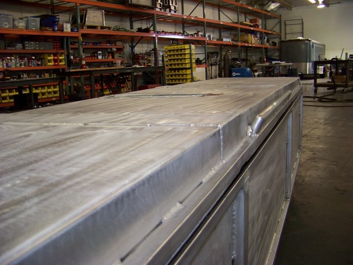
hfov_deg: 51.4
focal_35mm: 36
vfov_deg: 39.7
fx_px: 367
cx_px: 176
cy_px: 132
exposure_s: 1/30
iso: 200
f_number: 2.8
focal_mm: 5.85
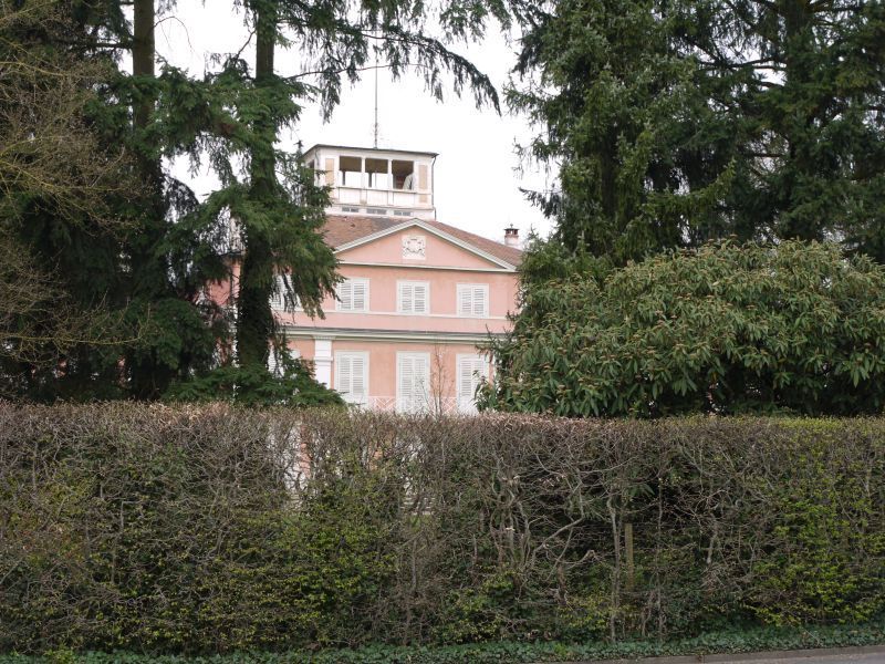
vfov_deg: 25.2
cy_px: 332
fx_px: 1483
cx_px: 442
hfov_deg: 33.2
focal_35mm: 58
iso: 100
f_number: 5.6
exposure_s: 1/160
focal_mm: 29
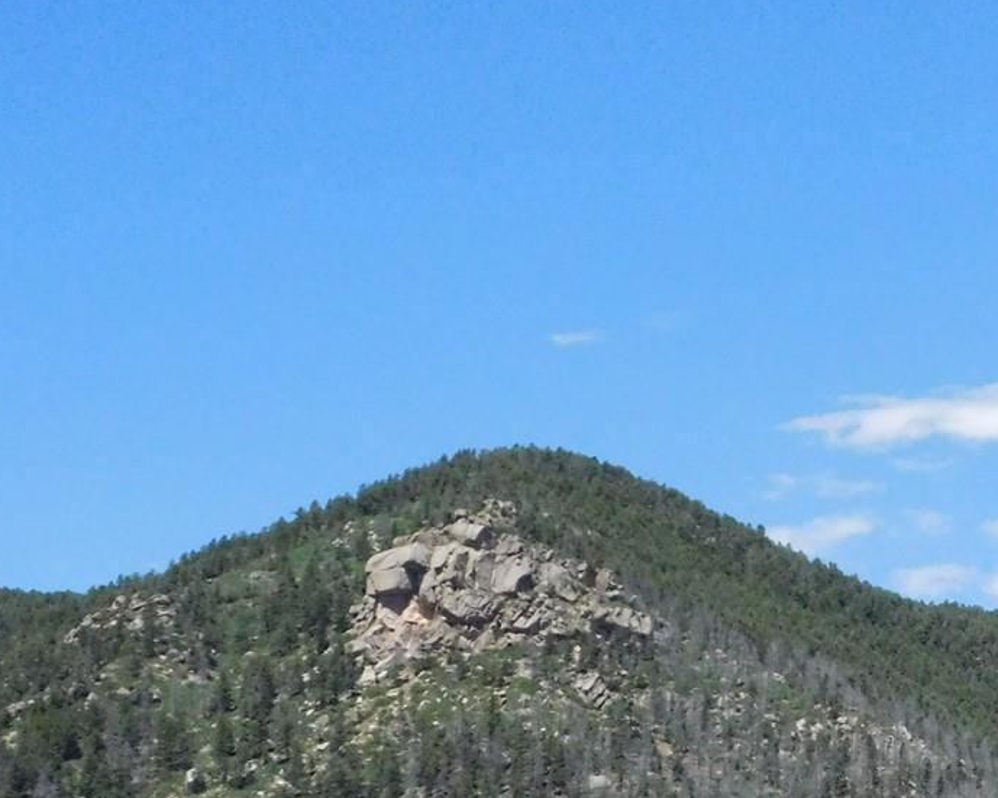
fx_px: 3012
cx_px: 1023
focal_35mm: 102
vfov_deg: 14.9
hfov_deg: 18.3
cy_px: 746
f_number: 7.4
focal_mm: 8
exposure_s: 1/1500
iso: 800
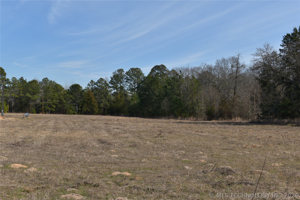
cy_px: 100
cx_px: 150
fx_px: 362
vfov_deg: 30.8
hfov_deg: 45.0
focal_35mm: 44
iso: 100
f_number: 10
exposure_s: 1/200
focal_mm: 29
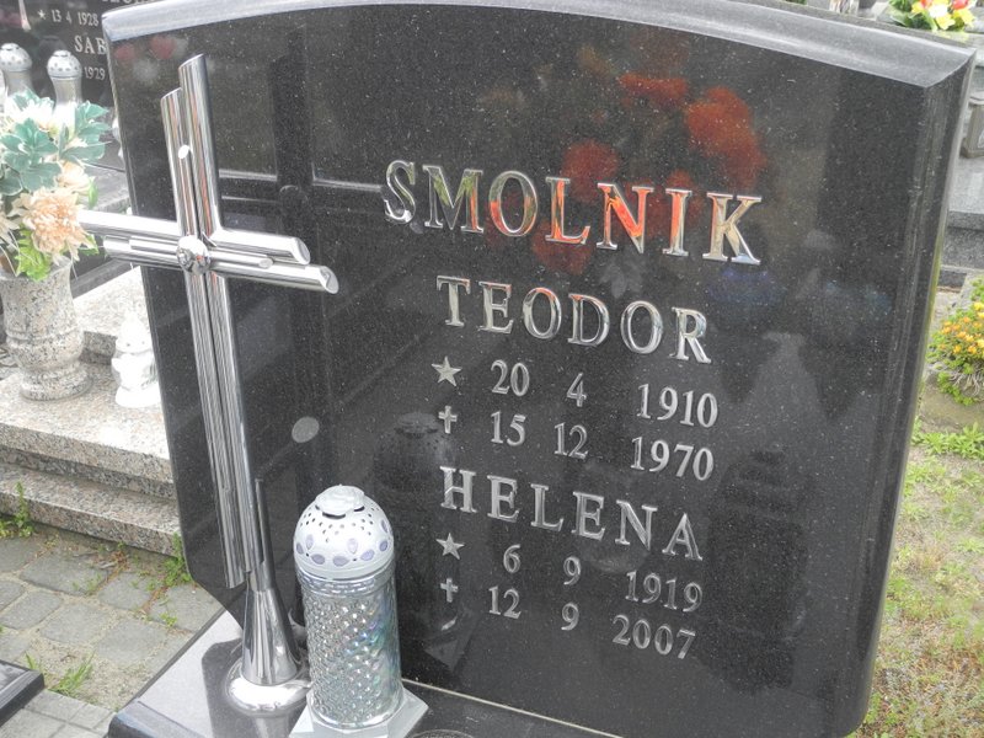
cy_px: 369
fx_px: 1165
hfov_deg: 45.8
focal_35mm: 41
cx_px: 492
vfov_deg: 35.1
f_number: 3.2
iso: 100
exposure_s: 1/100
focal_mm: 8.8
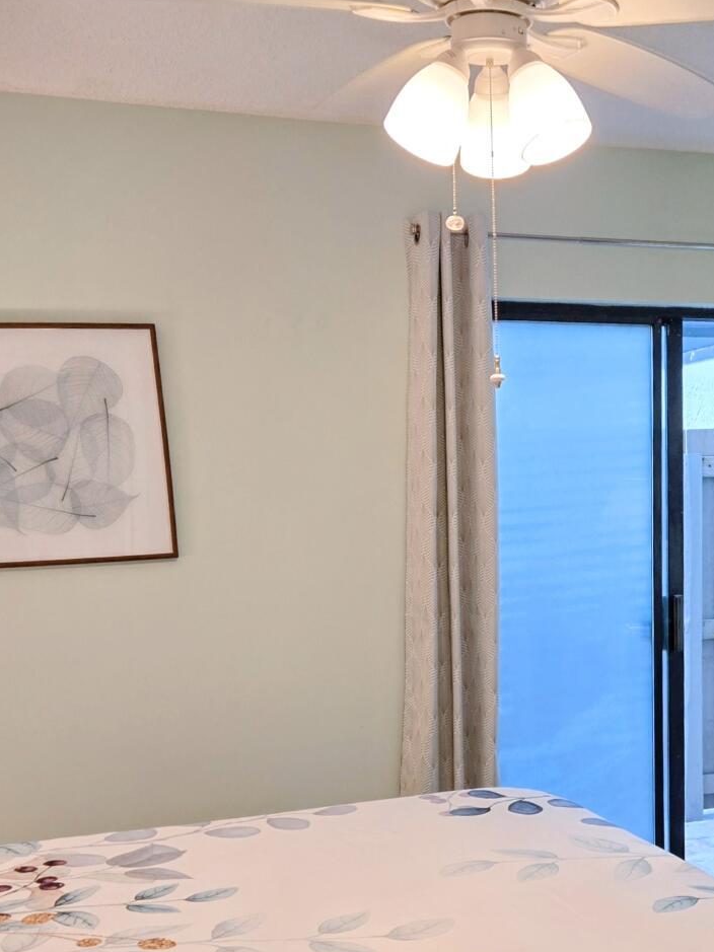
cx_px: 581
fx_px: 1348
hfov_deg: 29.0
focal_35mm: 49
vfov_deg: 37.6
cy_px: 758
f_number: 1.8
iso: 100
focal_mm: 5.4
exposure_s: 1/120
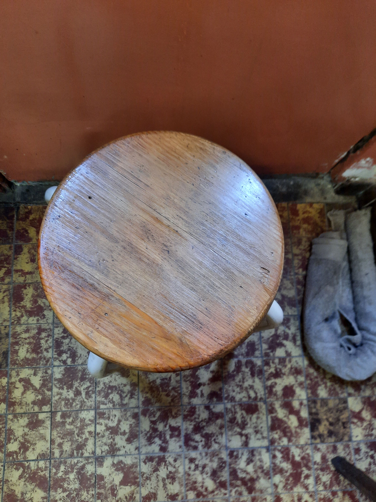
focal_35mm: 25
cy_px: 251
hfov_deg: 54.9
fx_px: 362
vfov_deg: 69.4
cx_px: 188
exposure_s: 1/33
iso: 320
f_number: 2
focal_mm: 4.6
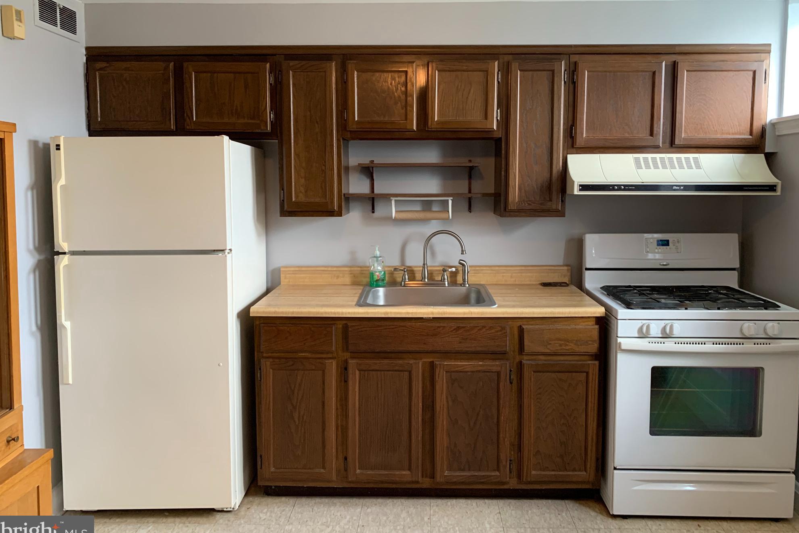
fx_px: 621
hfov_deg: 65.5
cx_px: 407
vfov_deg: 46.3
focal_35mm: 28
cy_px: 238
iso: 160
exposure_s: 1/60
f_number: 1.8
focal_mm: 4.25
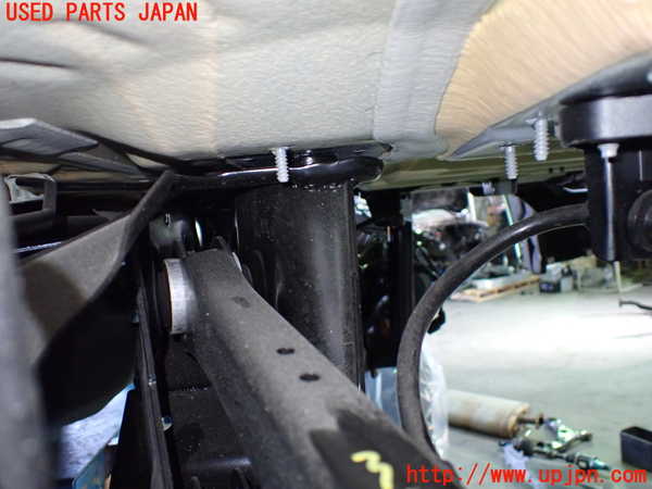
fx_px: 565
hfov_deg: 60.0
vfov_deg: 46.8
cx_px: 326
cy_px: 244
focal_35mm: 30
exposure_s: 1/40
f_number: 2.3
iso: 800
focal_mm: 5.4
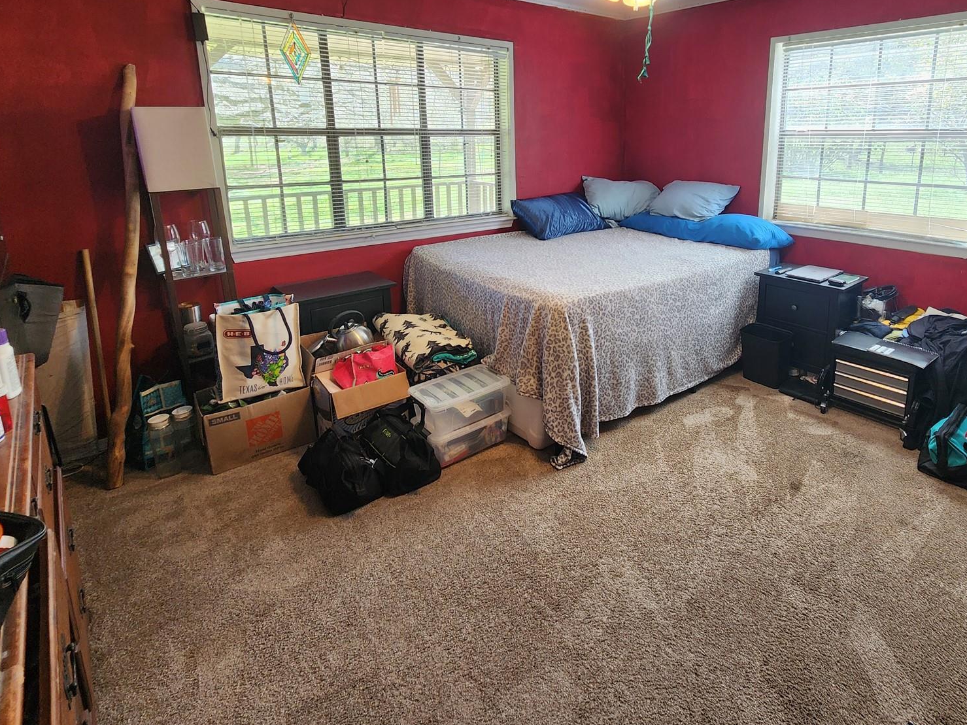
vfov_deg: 69.6
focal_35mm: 18
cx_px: 579
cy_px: 243
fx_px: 503
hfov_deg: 86.7
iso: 160
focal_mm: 2.2
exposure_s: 1/60
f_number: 2.2
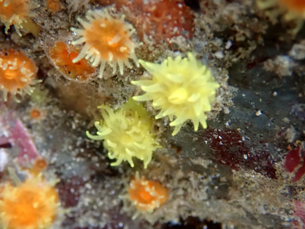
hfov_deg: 43.9
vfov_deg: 33.6
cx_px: 152
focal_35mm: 43
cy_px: 114
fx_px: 379
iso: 1600
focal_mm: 7.86
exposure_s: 1/8
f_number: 2.9
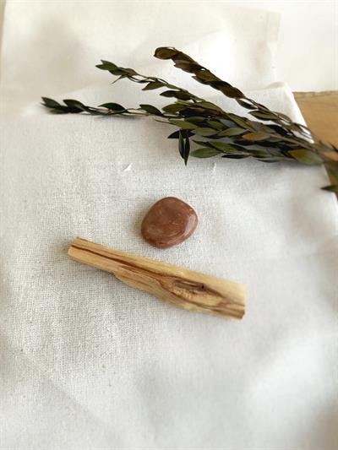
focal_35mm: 29
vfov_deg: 61.6
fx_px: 377
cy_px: 225
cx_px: 169
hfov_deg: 48.2
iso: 16
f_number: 1.8
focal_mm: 3
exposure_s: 1/139
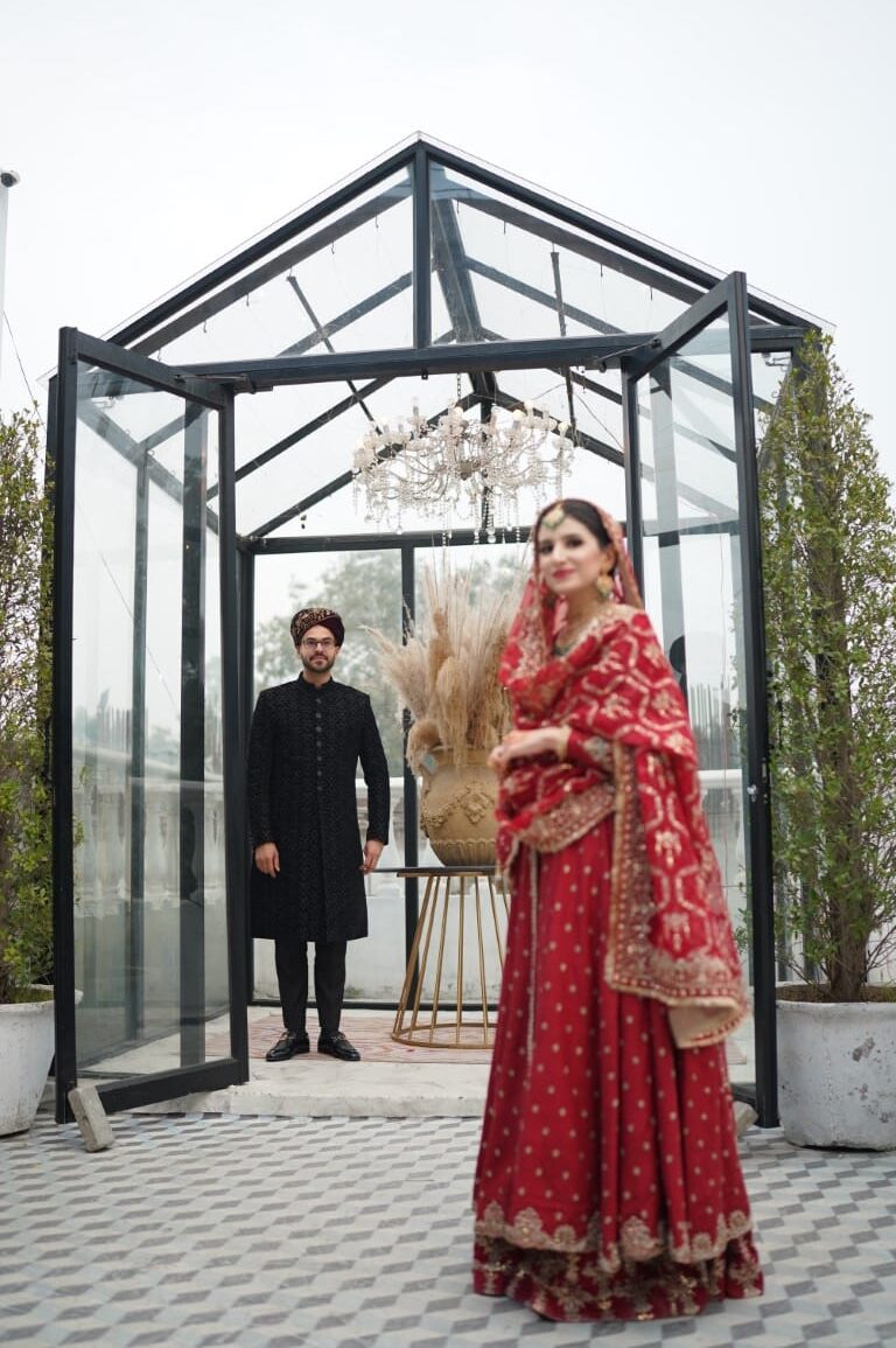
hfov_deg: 37.8
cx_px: 448
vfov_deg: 54.5
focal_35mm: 35
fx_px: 1309
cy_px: 674
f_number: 1.4
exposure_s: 1/100
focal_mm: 35
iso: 160
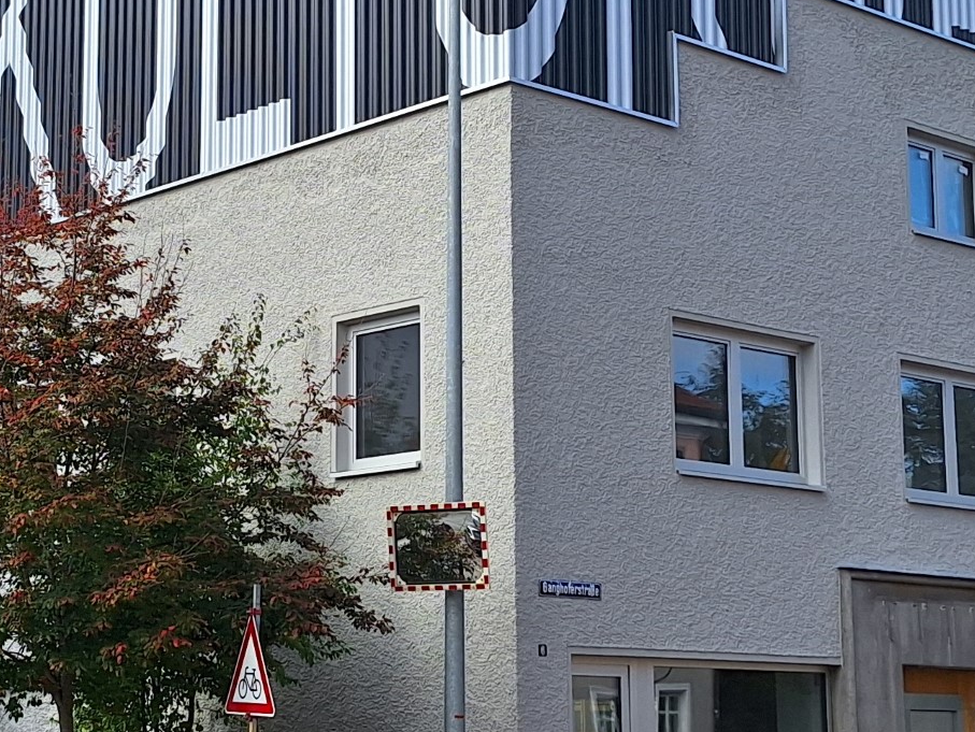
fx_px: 2057
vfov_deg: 20.2
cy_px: 382
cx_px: 319
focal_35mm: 73
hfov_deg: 26.5
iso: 40
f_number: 1.8
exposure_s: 1/2653
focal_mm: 5.54
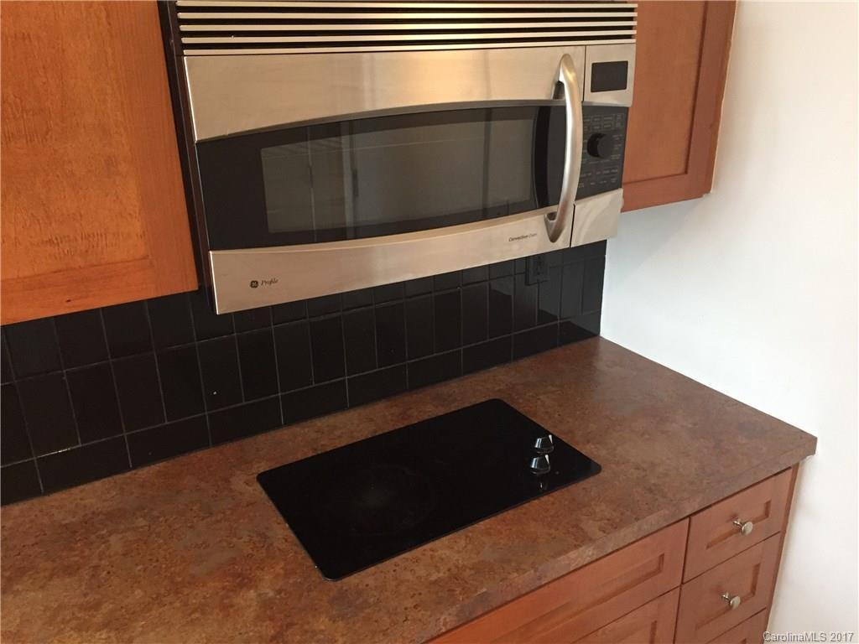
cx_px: 430
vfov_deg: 48.2
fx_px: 720
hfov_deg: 61.7
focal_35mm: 29
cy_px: 322
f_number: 2.2
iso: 200
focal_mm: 4.15
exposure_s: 1/30
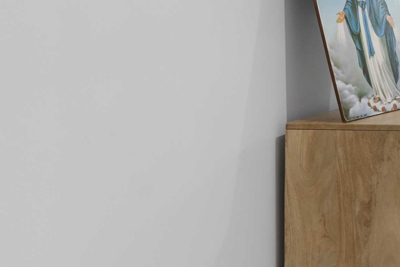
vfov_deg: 15.7
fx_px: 944
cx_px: 889
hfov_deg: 15.9
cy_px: -17
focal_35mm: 85
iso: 100
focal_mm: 14
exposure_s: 1/2.5
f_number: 8
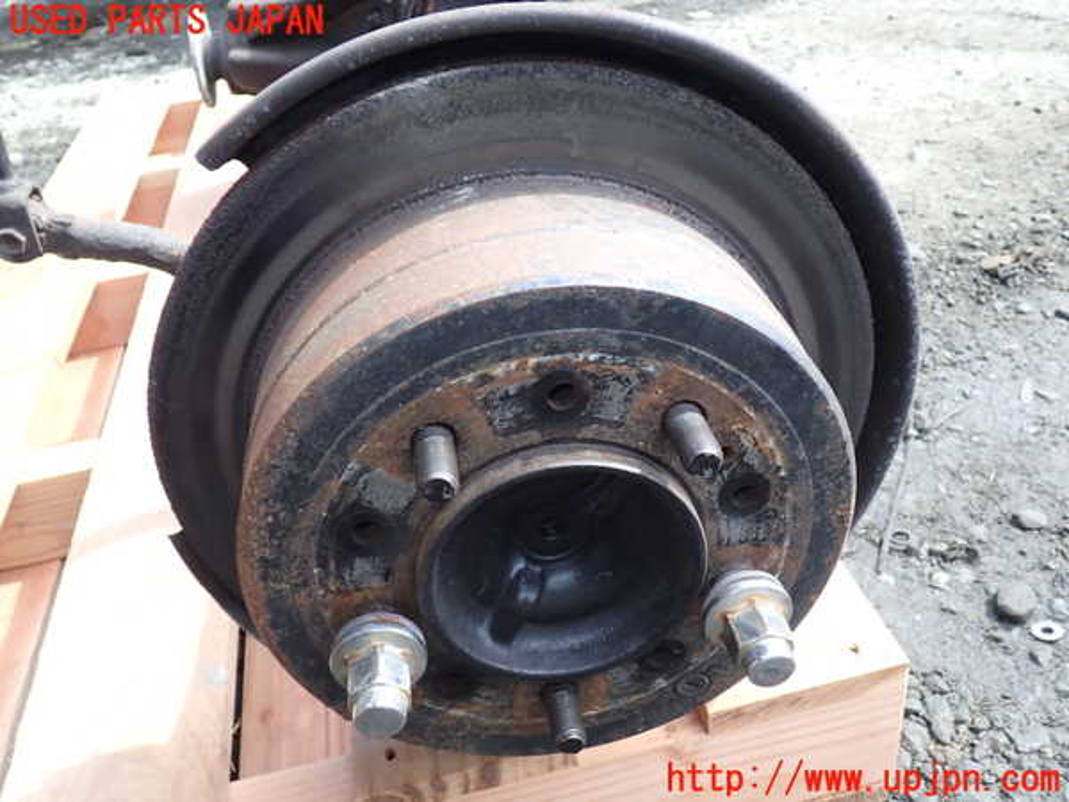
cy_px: 401
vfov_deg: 46.8
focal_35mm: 30
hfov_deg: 60.0
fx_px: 926
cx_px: 534
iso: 100
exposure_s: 1/30
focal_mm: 5.4
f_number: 6.3
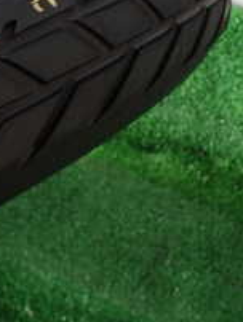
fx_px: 887
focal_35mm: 95
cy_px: 121
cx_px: -235
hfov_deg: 13.5
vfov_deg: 20.6
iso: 200
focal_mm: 5.79
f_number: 2.4
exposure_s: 1/40
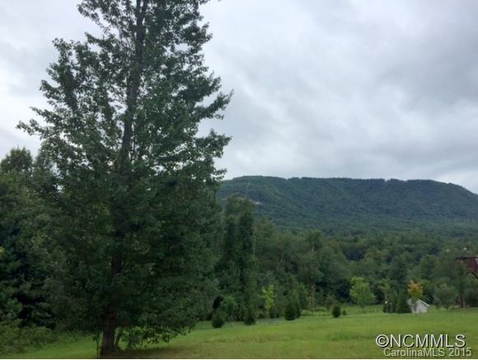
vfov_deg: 48.3
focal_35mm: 29
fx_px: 401
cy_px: 180
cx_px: 239
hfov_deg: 61.6
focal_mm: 4.15
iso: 32
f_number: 2.2
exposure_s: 1/2083
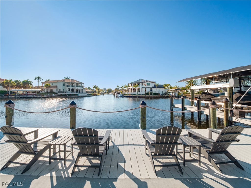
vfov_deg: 85.7
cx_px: 126
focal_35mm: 14
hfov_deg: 102.1
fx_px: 102
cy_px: 94
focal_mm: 7
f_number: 7.1
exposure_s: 1/400
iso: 200
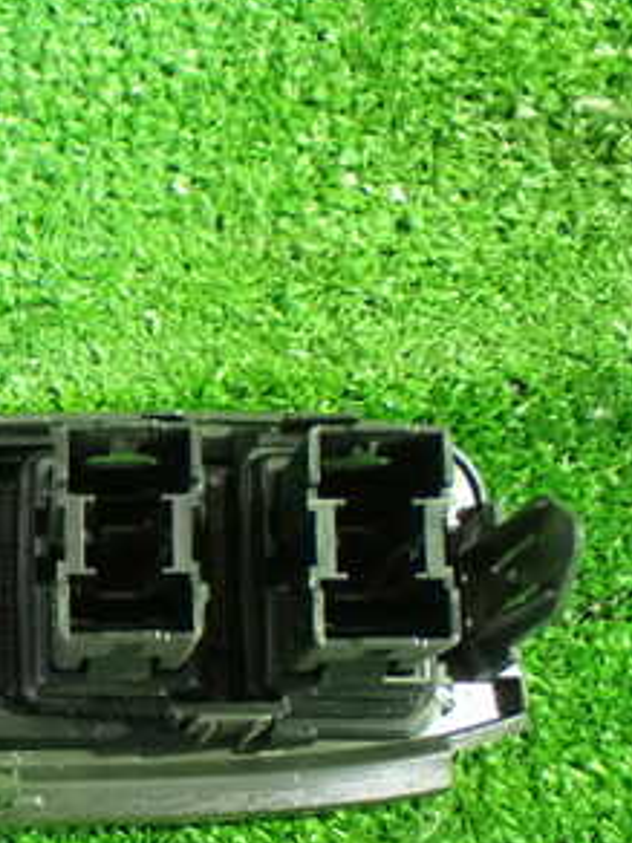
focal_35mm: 78
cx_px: -202
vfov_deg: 24.7
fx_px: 1899
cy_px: 629
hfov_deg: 17.6
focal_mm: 6.83
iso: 1600
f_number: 2.7
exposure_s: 1/25
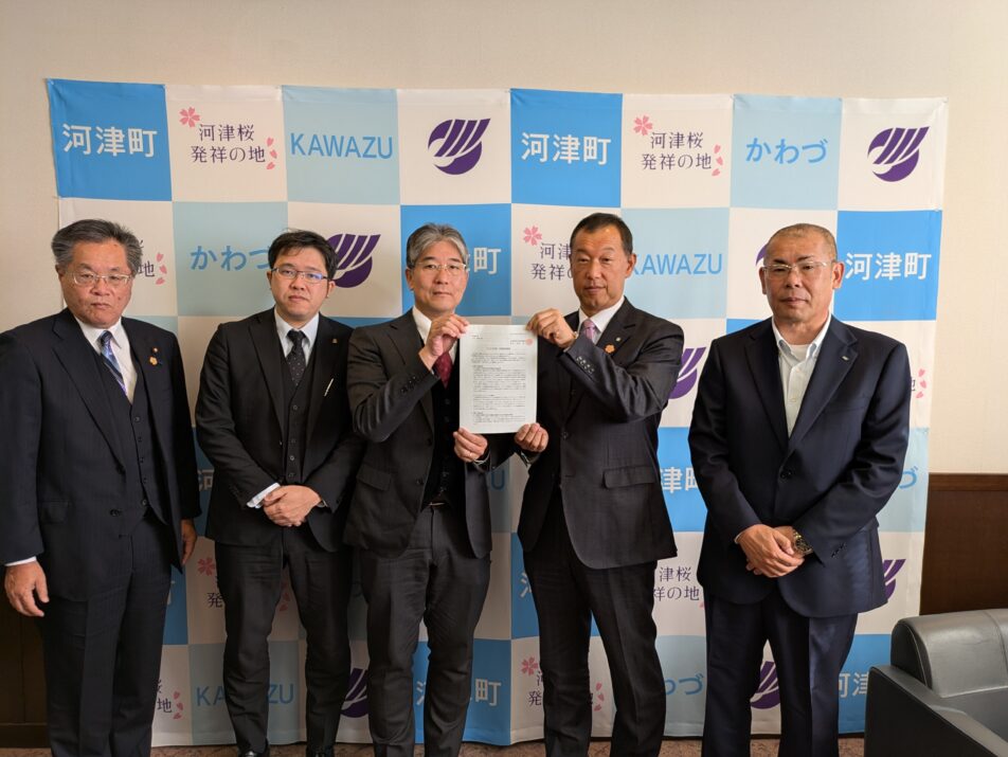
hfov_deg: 69.4
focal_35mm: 25
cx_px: 504
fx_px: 728
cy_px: 378
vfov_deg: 54.9
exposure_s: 1/33.3
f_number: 1.89
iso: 53
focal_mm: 5.43
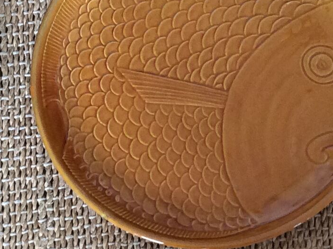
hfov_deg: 16.7
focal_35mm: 118
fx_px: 1133
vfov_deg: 12.5
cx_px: 193
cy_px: 113
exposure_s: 1/25
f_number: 2.4
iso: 80
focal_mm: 3.3
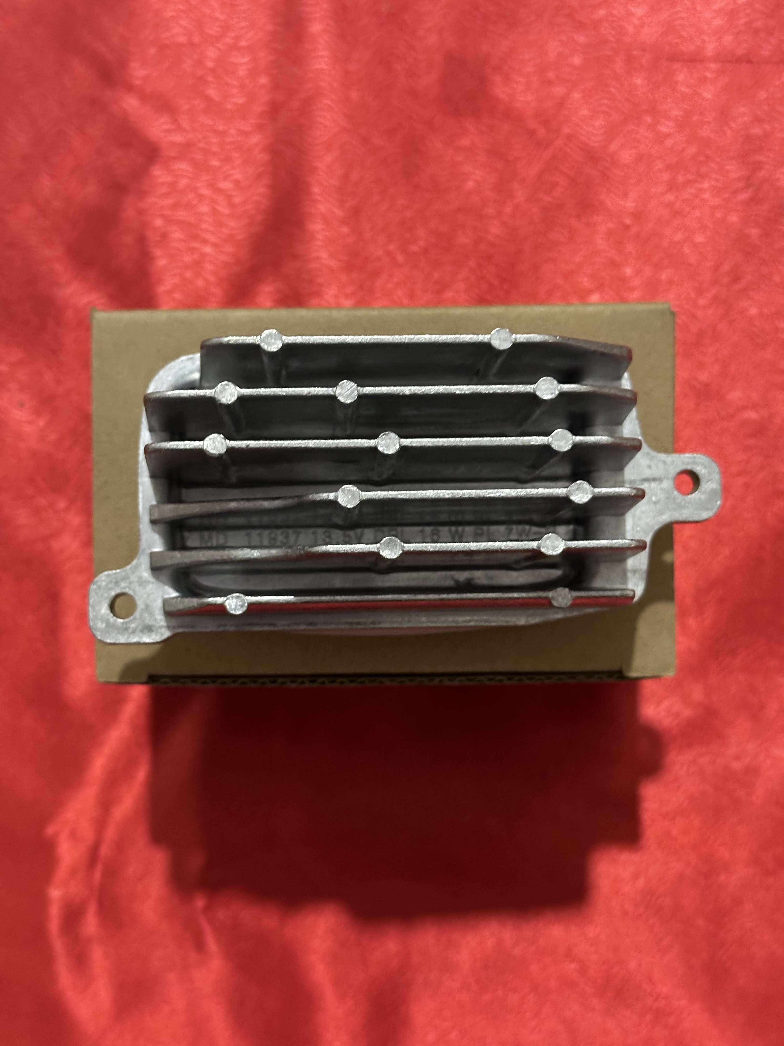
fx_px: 1450
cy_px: 523
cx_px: 392
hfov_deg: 30.3
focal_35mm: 48
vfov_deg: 39.7
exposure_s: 1/33
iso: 500
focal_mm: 6.86
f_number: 1.78
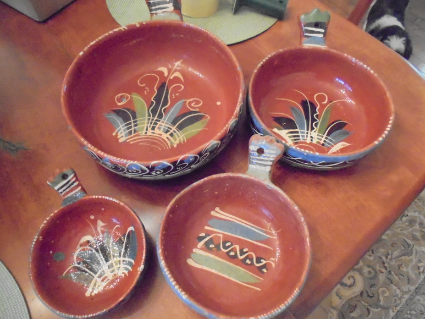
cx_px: 212
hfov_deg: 67.3
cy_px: 160
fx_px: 319
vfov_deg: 53.1
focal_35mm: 26
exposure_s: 1/40
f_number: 3.5
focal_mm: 4.6
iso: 1600
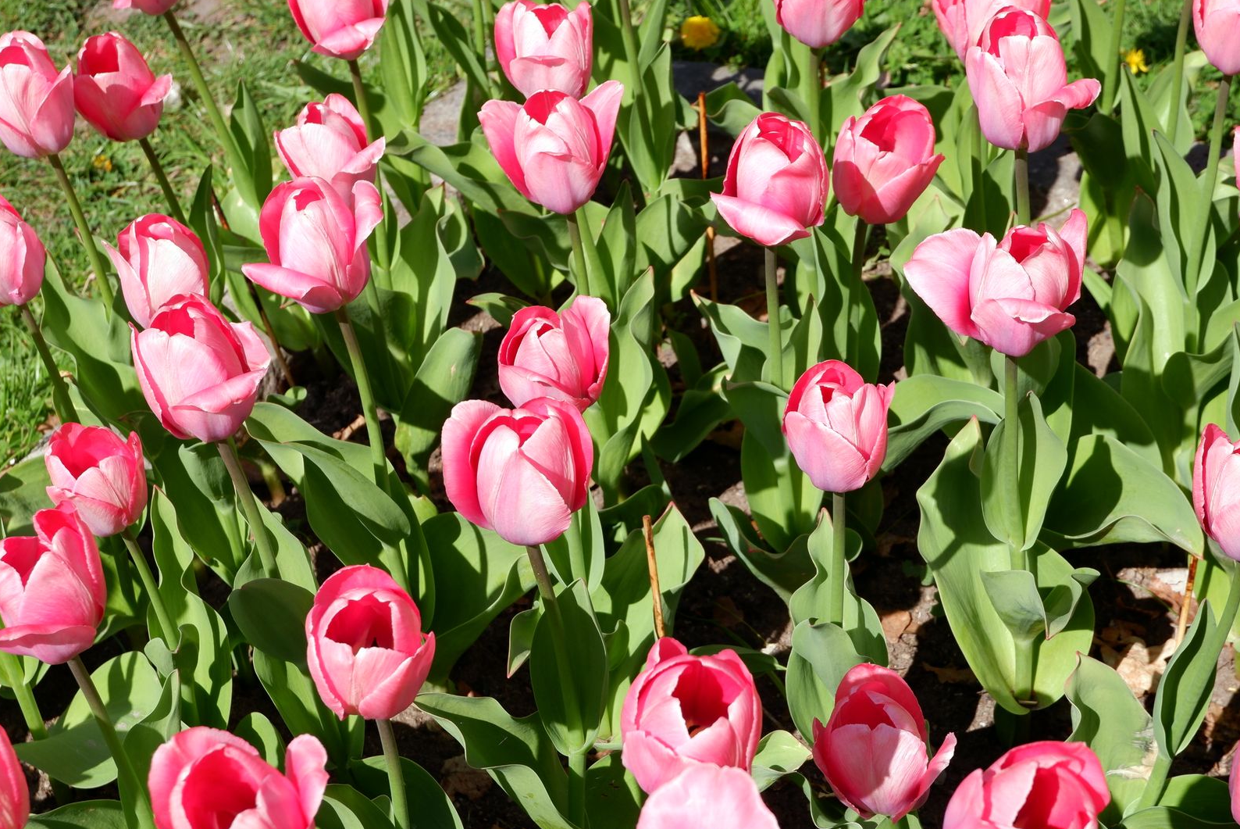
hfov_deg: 29.6
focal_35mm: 68
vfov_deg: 20.0
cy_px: 474
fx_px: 2344
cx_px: 695
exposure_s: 1/400
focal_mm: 36.3
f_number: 8
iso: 200
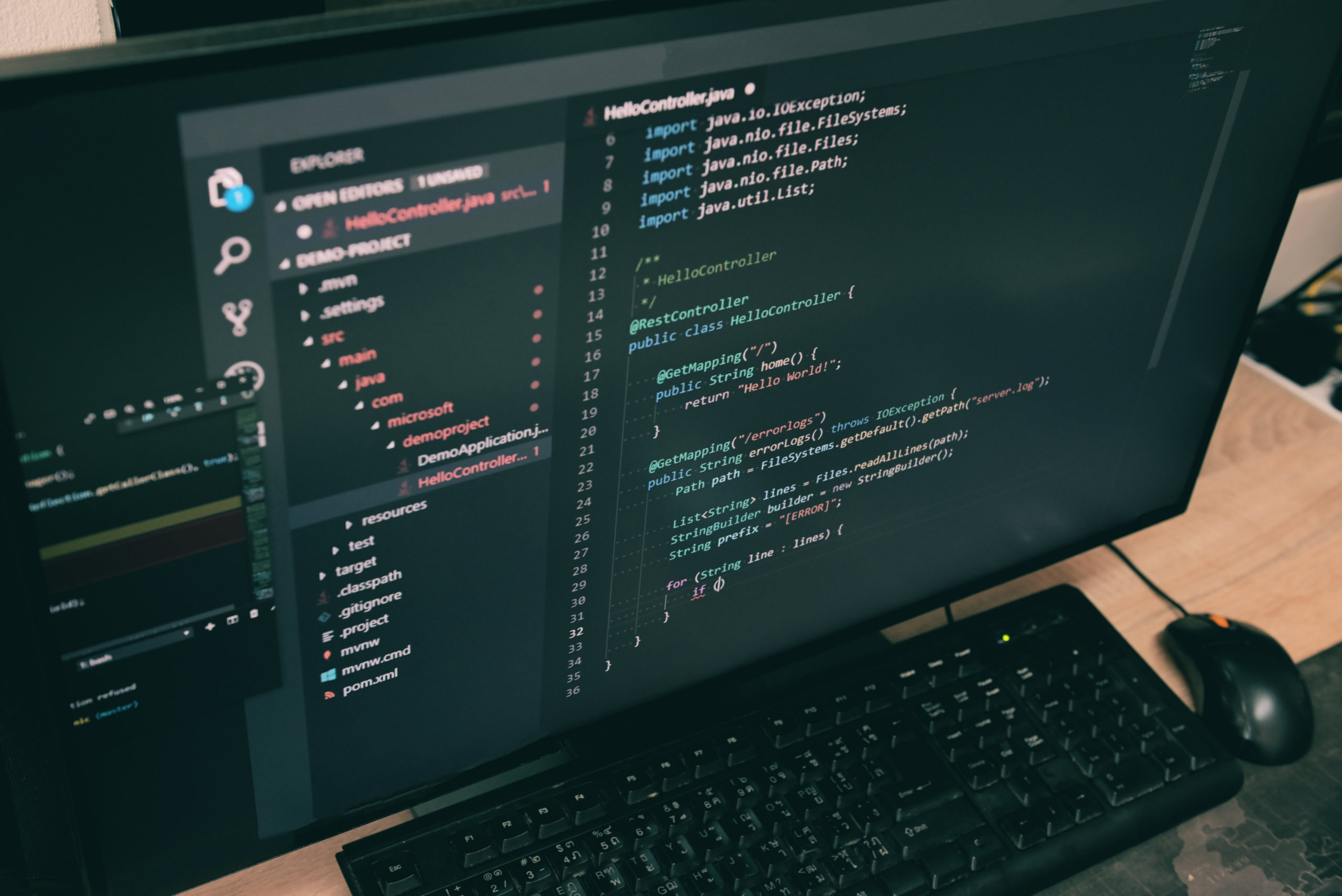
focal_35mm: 42
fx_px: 1566
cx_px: 671
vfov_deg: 31.9
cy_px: 448
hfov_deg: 46.4
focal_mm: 42
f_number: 5.6
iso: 500
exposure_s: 1/25
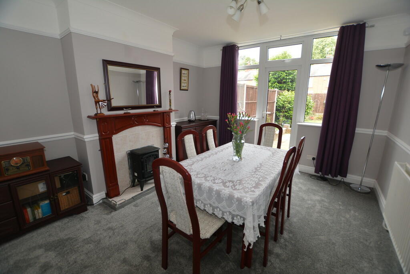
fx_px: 171
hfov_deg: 100.4
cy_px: 137
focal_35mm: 15
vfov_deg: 77.3
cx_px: 205
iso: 200
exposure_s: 1/60
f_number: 4
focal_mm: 10
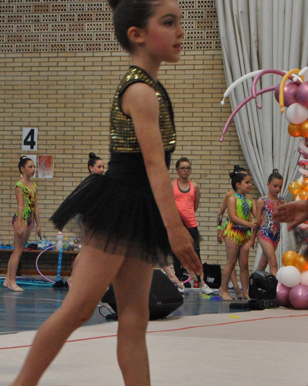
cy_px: 189
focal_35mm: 169
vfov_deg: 11.4
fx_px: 1926
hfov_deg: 9.1
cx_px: 64
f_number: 7.1
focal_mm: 46
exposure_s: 1/200
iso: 800
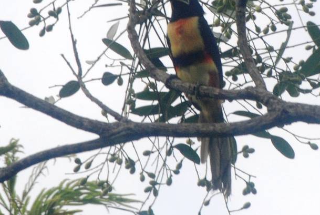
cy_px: 45
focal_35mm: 1182
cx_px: 269
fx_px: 10522
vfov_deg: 1.2
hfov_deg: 1.7
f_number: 10
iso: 400
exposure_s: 1/160
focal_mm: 300
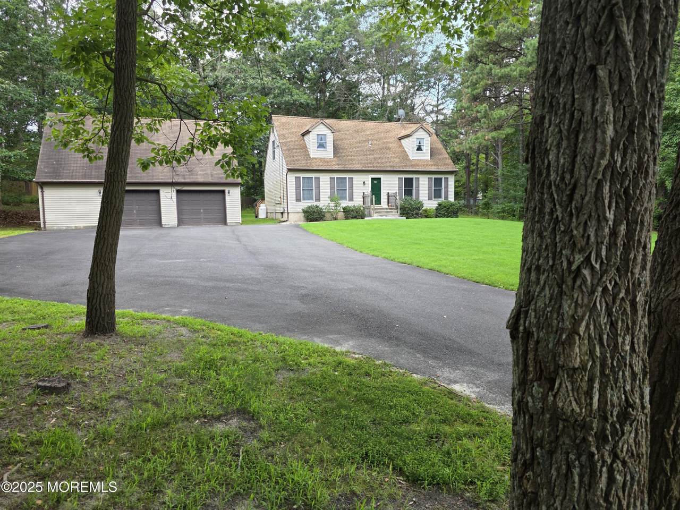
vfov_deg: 58.9
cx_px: 340
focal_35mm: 23
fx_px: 452
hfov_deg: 73.9
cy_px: 255
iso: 50
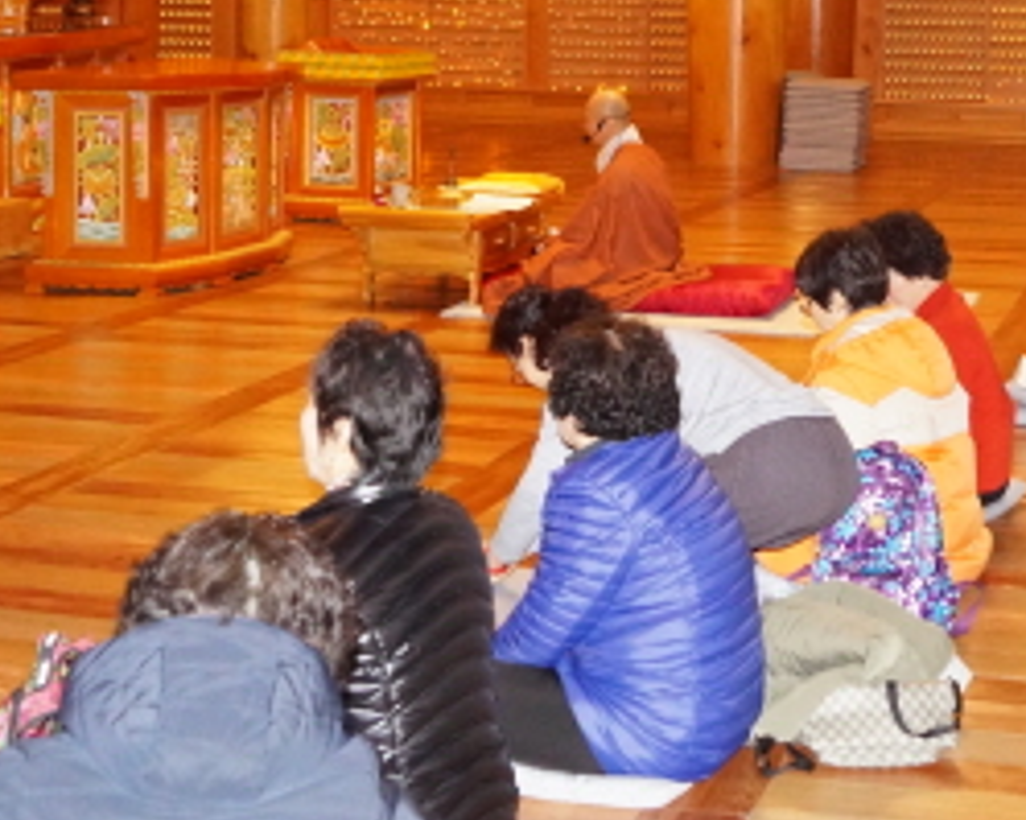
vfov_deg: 19.2
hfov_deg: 24.0
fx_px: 2398
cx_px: 696
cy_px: 130
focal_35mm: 79
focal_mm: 20
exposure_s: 1/60
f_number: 4
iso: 2000
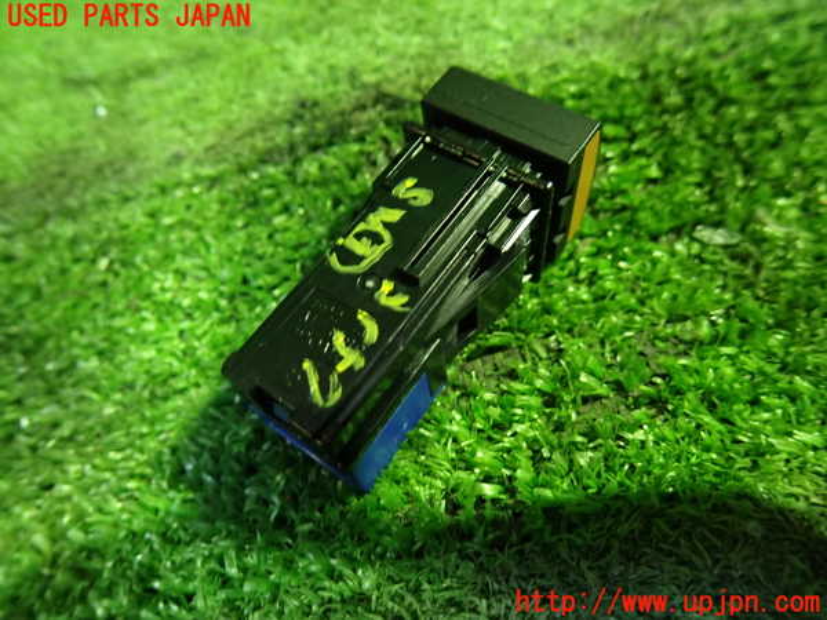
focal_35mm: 25
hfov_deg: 69.4
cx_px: 414
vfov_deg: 54.9
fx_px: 597
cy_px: 310
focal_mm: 4.5
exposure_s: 1/20
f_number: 2
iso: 800
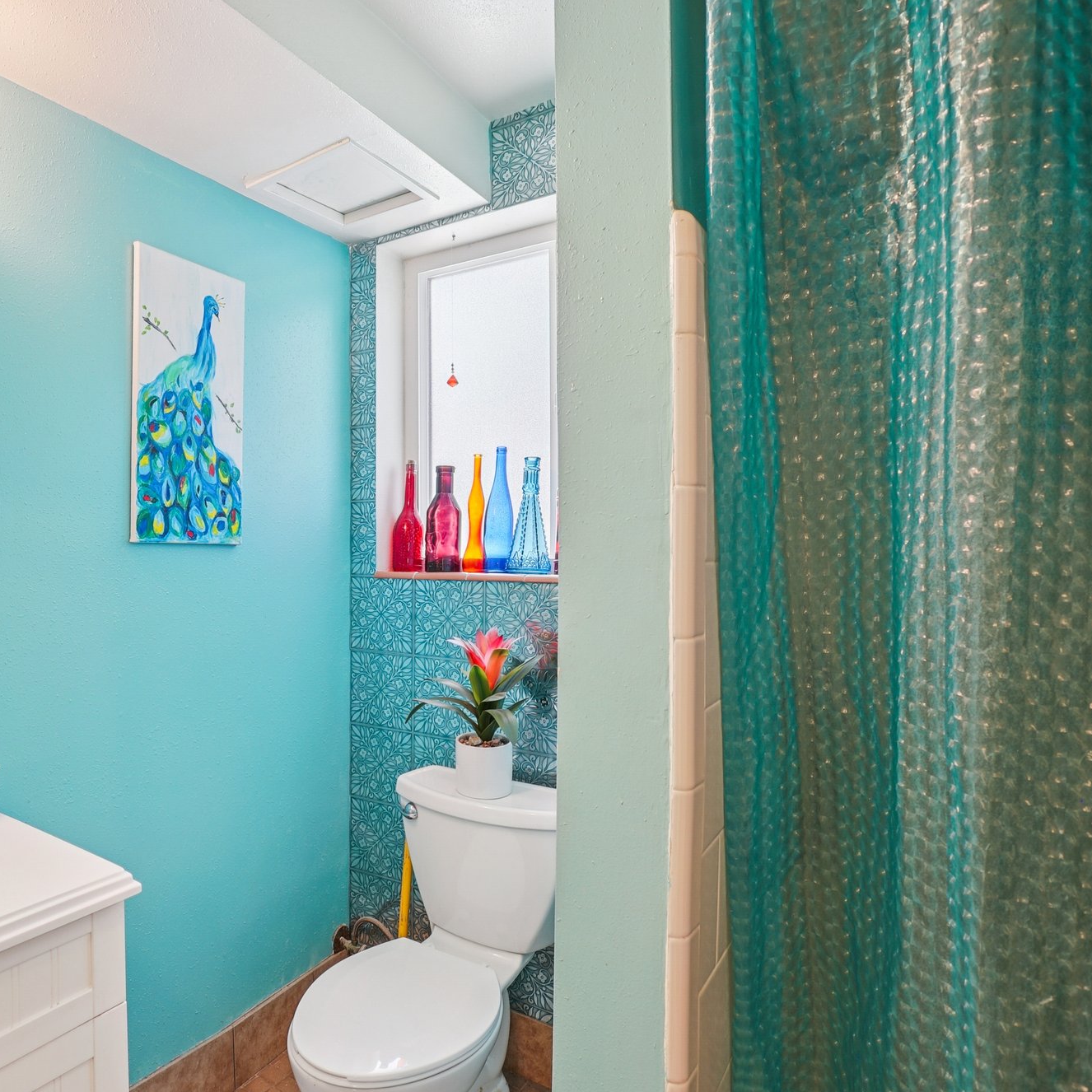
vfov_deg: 72.1
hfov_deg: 69.5
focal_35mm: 21
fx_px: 749
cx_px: 340
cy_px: 548
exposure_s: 1/2.5
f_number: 8
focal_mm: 16
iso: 100
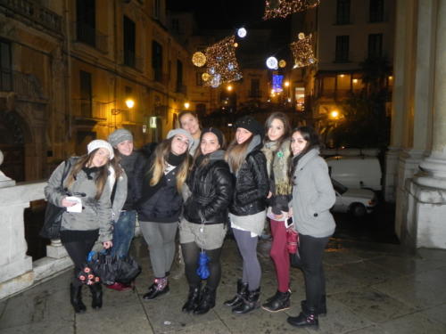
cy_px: 167
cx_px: 223
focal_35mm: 26
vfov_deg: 53.1
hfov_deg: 67.3
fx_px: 335
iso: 228
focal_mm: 4.6
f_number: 2.8
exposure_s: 1/30
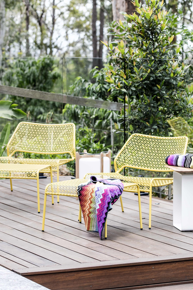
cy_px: 111
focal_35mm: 133
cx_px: 89
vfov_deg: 15.4
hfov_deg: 10.3
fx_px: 1069
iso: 200
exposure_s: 1/500
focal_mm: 70
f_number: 4
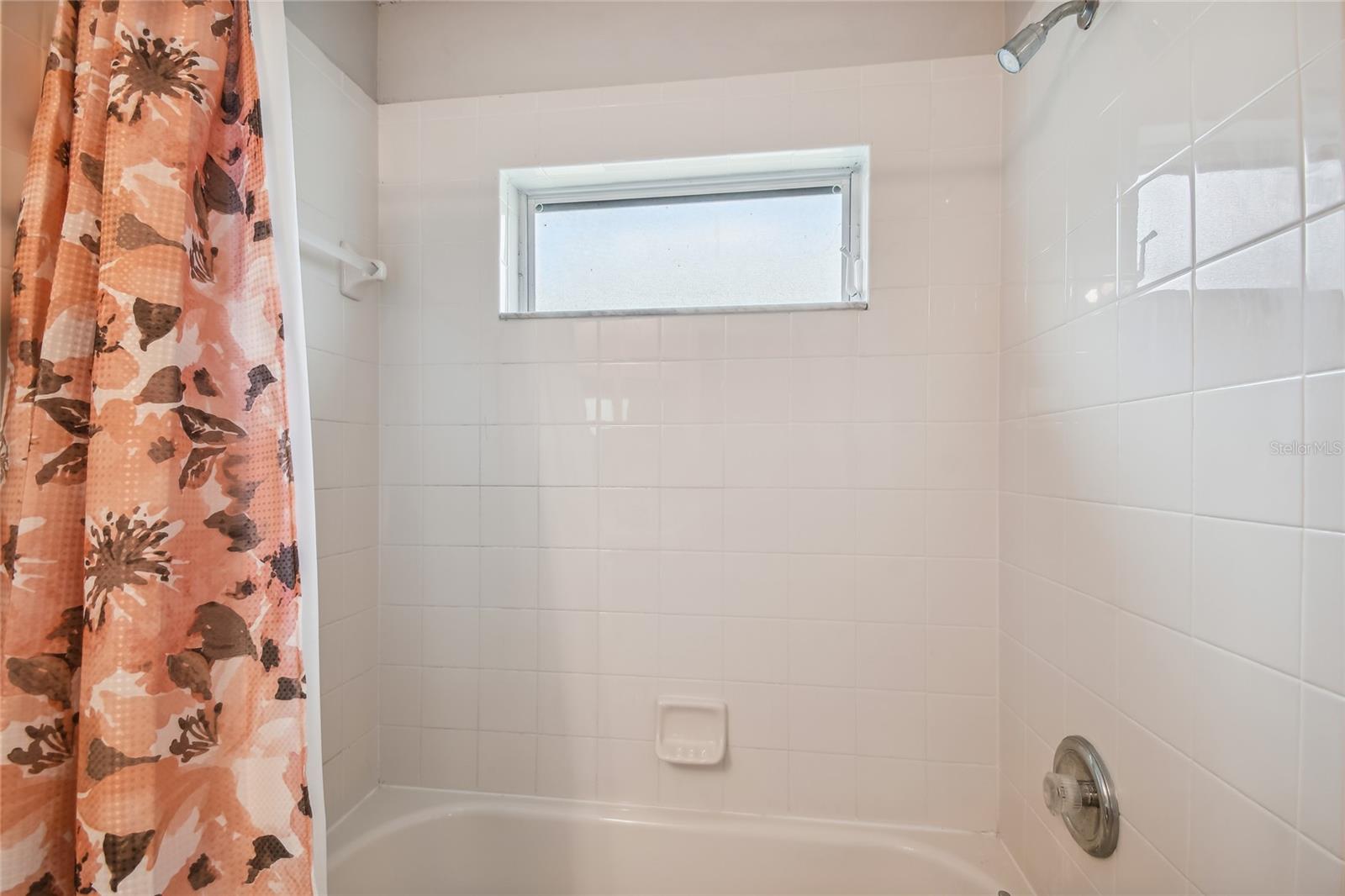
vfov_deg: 77.3
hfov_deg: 100.4
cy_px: 448
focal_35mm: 15
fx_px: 560
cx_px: 672
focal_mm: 10
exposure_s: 1/13
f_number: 7.1
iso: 100
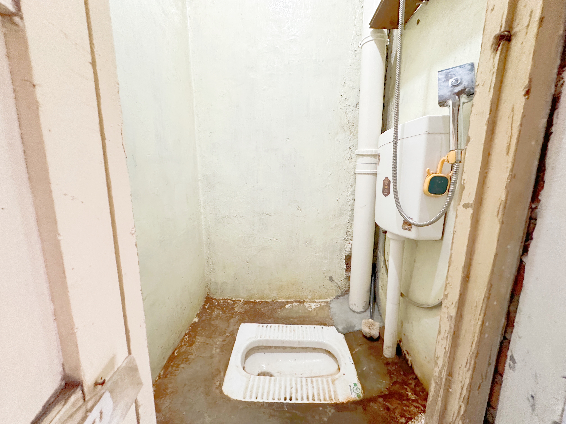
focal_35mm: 14
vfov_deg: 85.7
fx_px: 229
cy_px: 212
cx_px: 283
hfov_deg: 102.1
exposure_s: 1/50
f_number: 2.2
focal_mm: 2.22
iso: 400
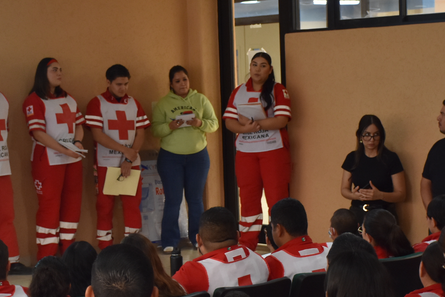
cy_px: 192
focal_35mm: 103
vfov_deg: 13.3
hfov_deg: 19.8
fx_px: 1273
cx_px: 201
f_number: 4
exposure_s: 1/60
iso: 900
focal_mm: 32
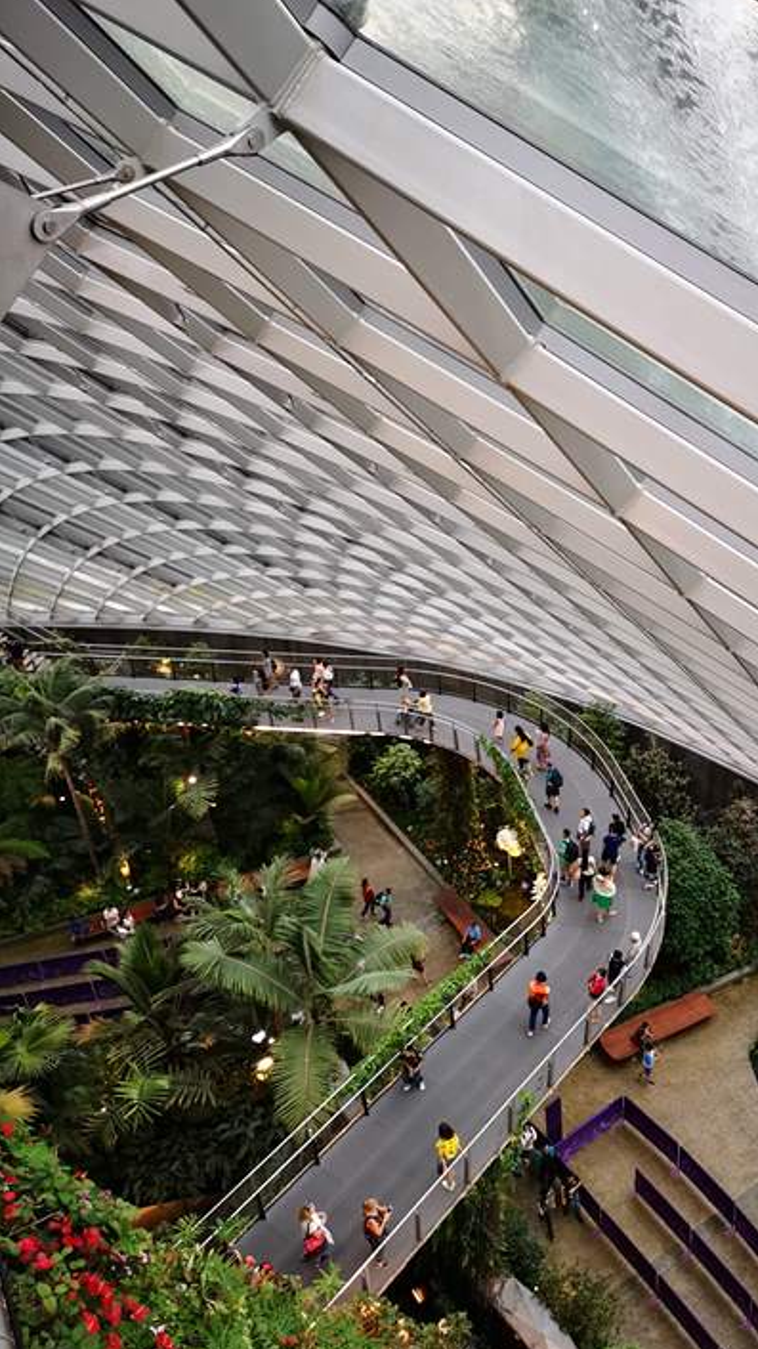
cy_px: 673
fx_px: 1072
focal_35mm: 30
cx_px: 514
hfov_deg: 38.4
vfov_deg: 64.3
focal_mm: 3.95
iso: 160
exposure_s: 1/50
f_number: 1.8
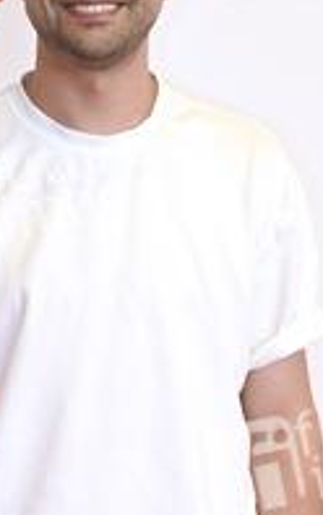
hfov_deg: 8.5
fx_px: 2166
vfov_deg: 13.6
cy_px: 325
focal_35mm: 154
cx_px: 102
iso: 320
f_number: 2.8
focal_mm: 75
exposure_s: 1/125
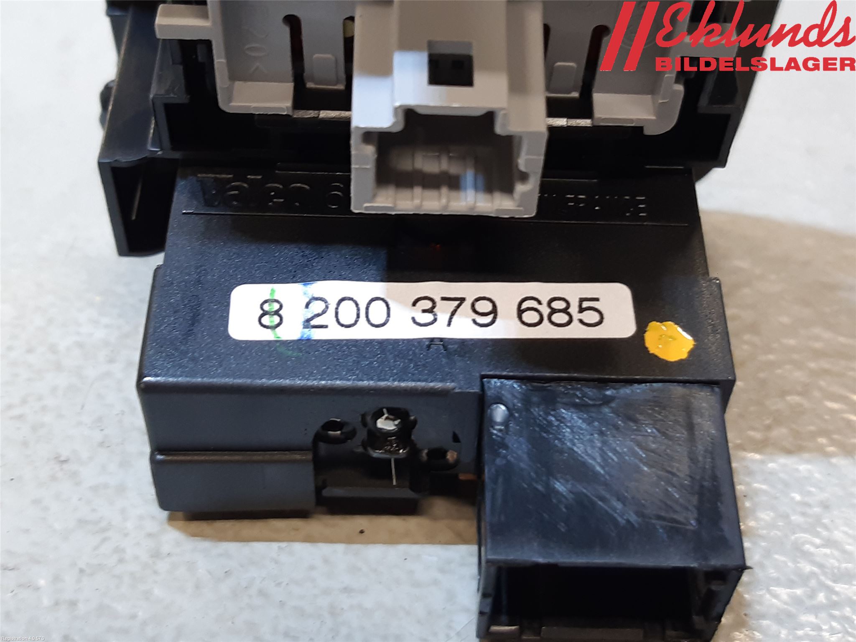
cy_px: 321
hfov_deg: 67.3
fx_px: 643
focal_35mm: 26
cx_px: 428
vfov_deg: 53.1
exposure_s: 1/50
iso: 100
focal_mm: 3.93
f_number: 1.7
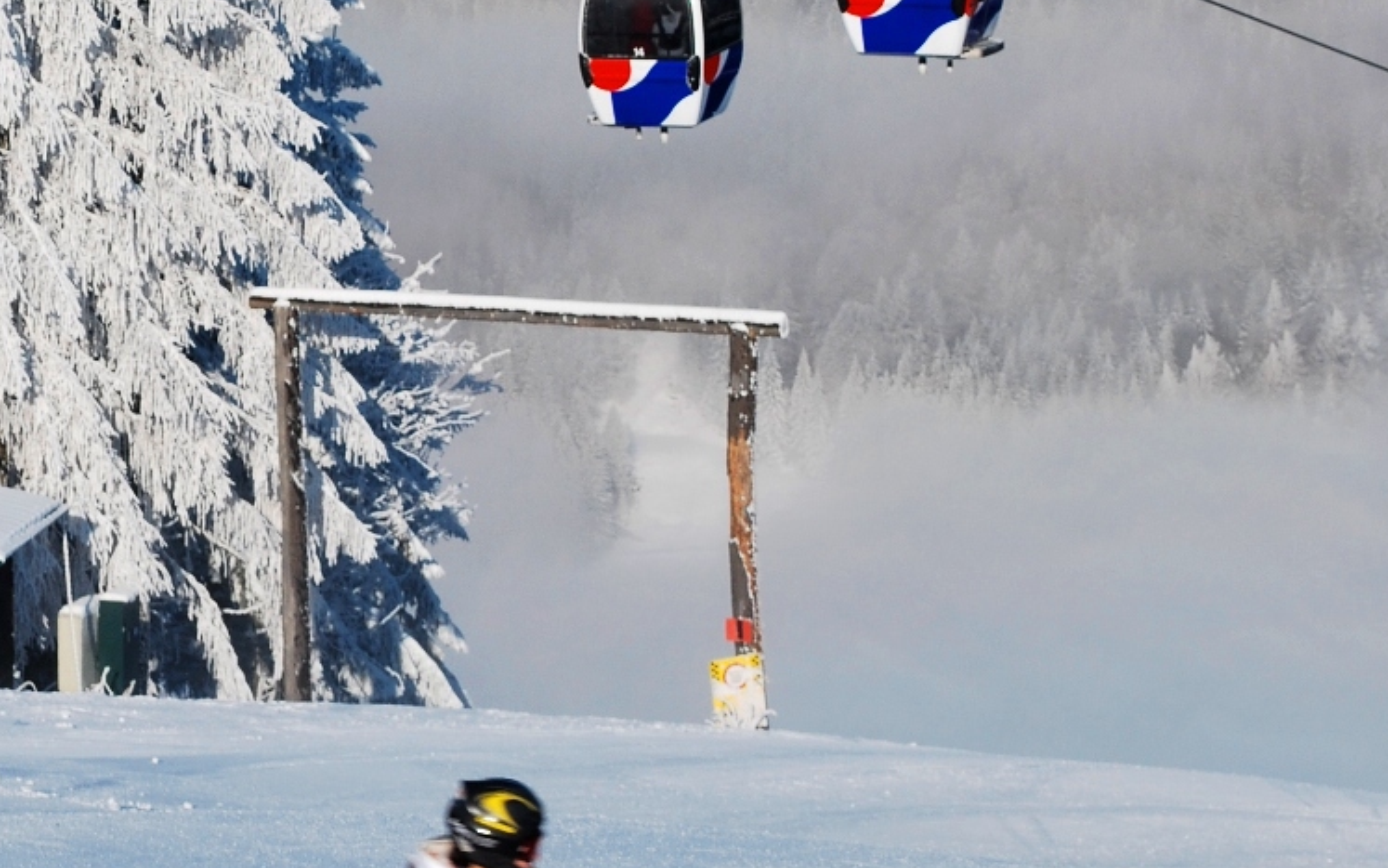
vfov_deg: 6.0
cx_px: 238
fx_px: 8259
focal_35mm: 218
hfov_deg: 9.6
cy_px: 0
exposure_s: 1/320
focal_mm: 55
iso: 100
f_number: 9
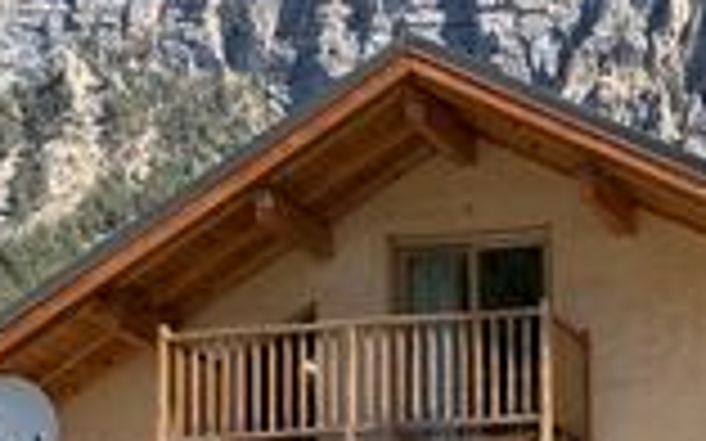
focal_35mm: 105
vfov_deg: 12.1
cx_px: 778
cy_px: 580
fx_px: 2020
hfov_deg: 19.0
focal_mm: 4.25
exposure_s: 1/972
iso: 25
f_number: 1.8
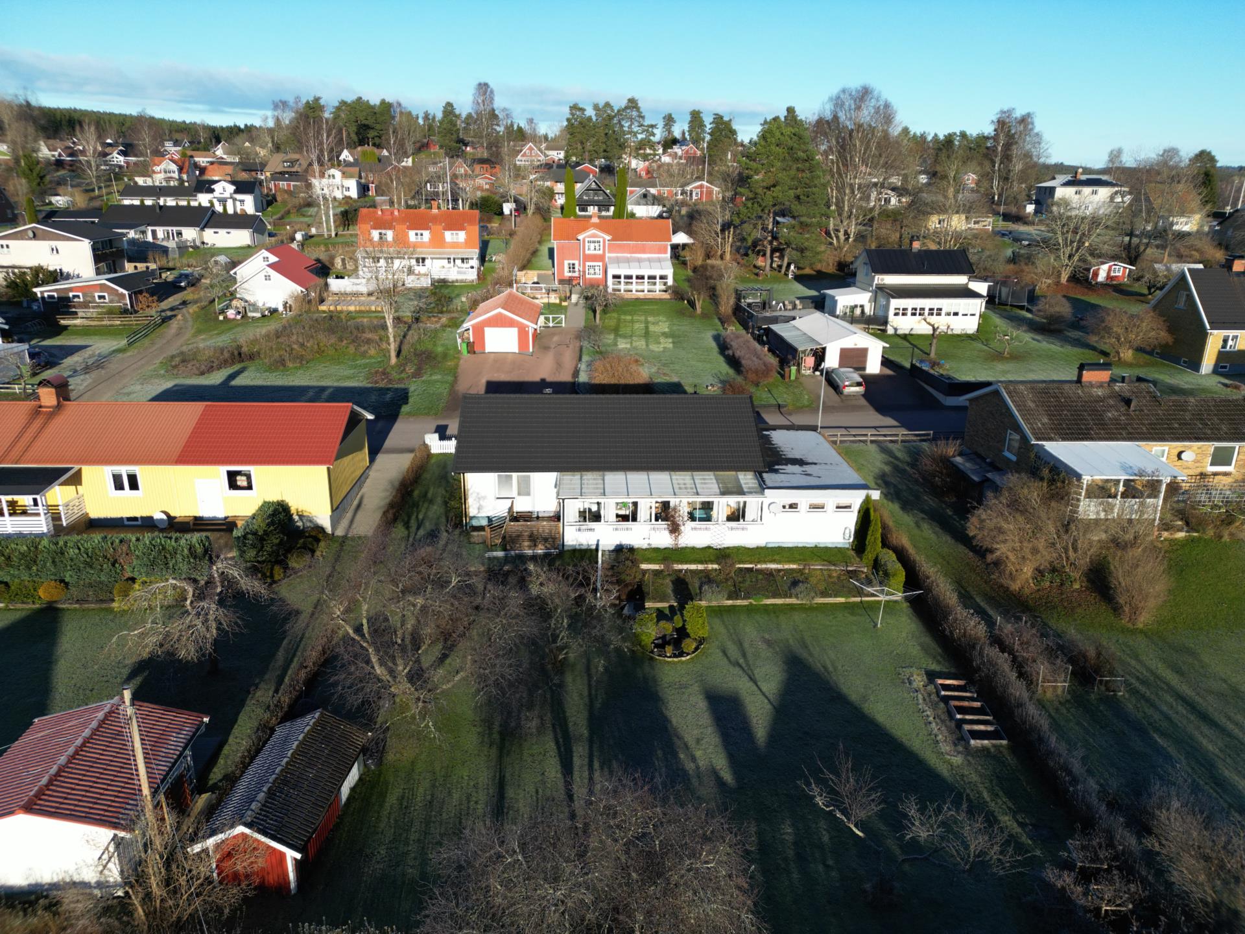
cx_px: 622
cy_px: 467
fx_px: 863
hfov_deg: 71.6
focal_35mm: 24
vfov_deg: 56.8
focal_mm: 6.72
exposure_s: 1/1600
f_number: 1.7
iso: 100
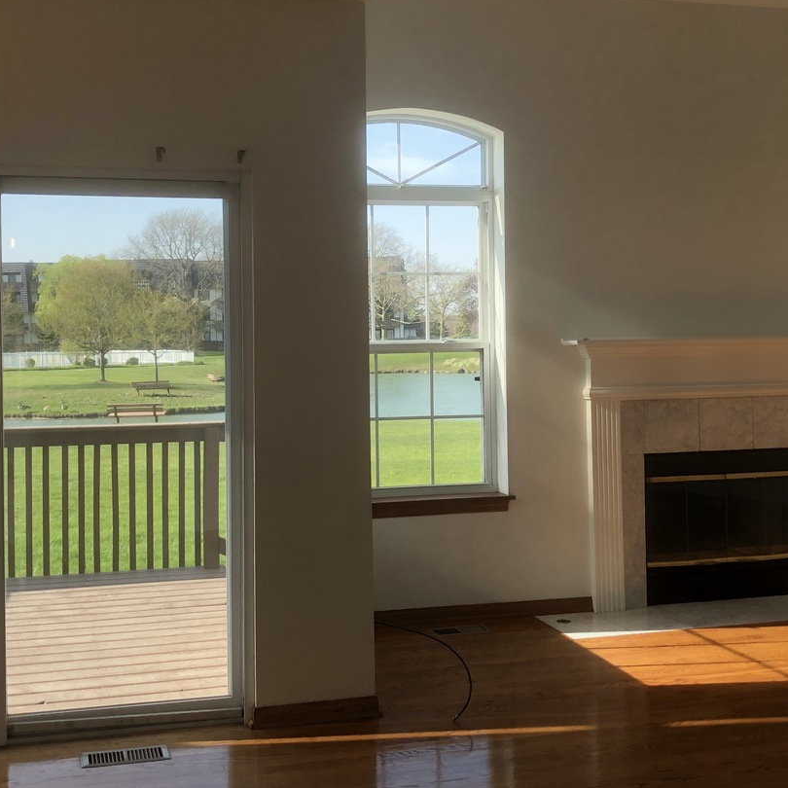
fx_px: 1133
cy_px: 358
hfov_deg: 38.3
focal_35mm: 44
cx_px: 362
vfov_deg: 38.3
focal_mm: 3.99
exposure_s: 1/197
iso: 20
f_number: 1.8
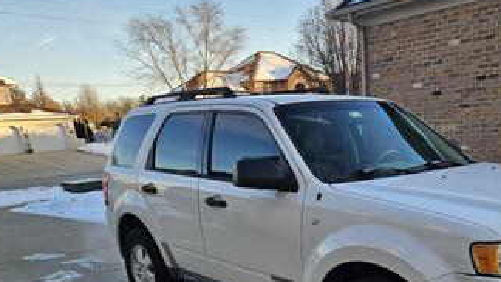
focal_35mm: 39
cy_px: 270
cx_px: 319
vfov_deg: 28.8
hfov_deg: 51.0
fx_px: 518
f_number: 1.8
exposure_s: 1/266
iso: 25
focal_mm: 5.4
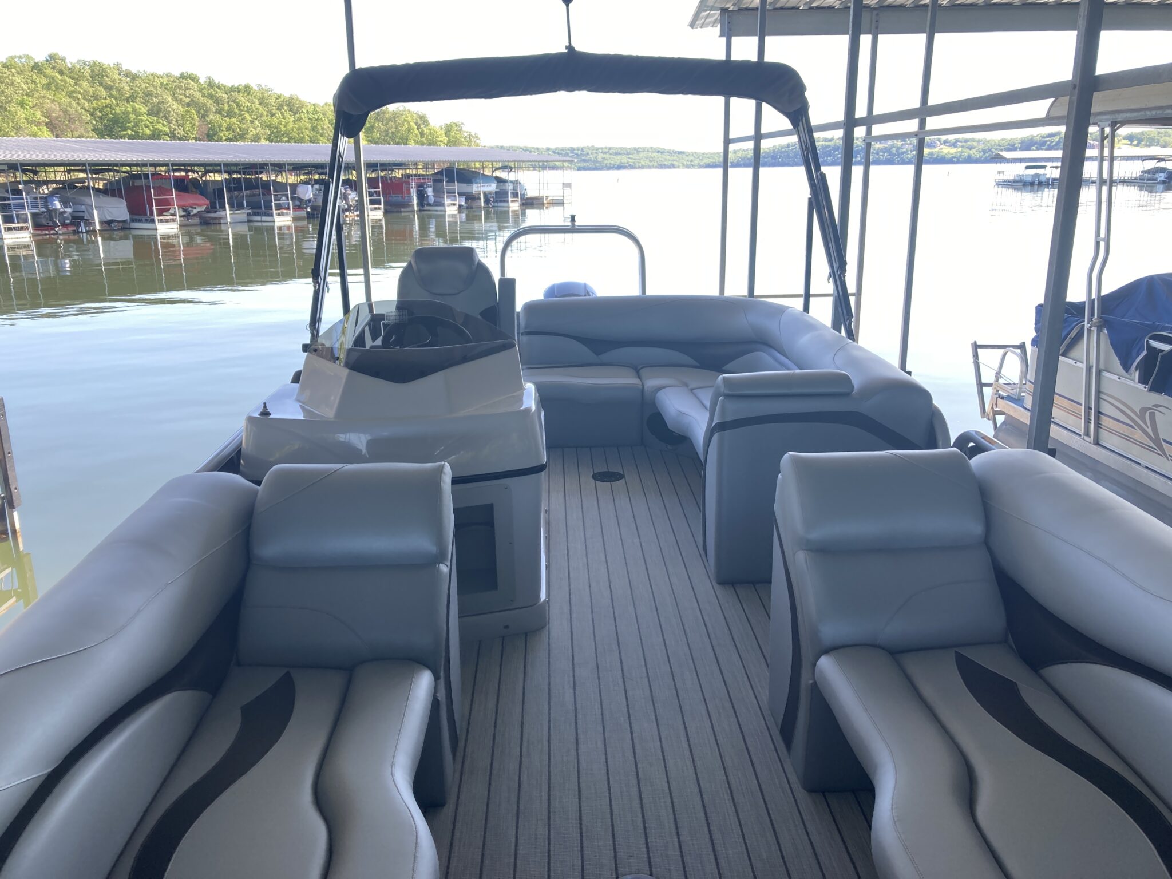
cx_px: 586
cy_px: 440
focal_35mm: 28
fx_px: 948
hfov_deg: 63.4
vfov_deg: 49.7
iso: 32
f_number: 1.8
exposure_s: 1/121
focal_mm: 3.99
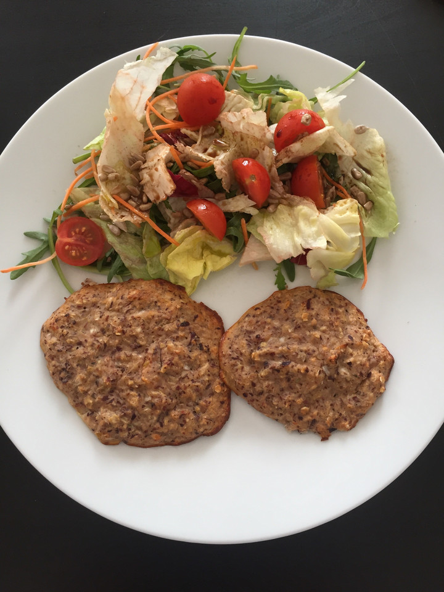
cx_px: 222
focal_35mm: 29
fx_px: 496
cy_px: 296
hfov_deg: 48.2
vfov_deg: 61.7
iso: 100
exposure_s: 1/33
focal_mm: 4.15
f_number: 2.2
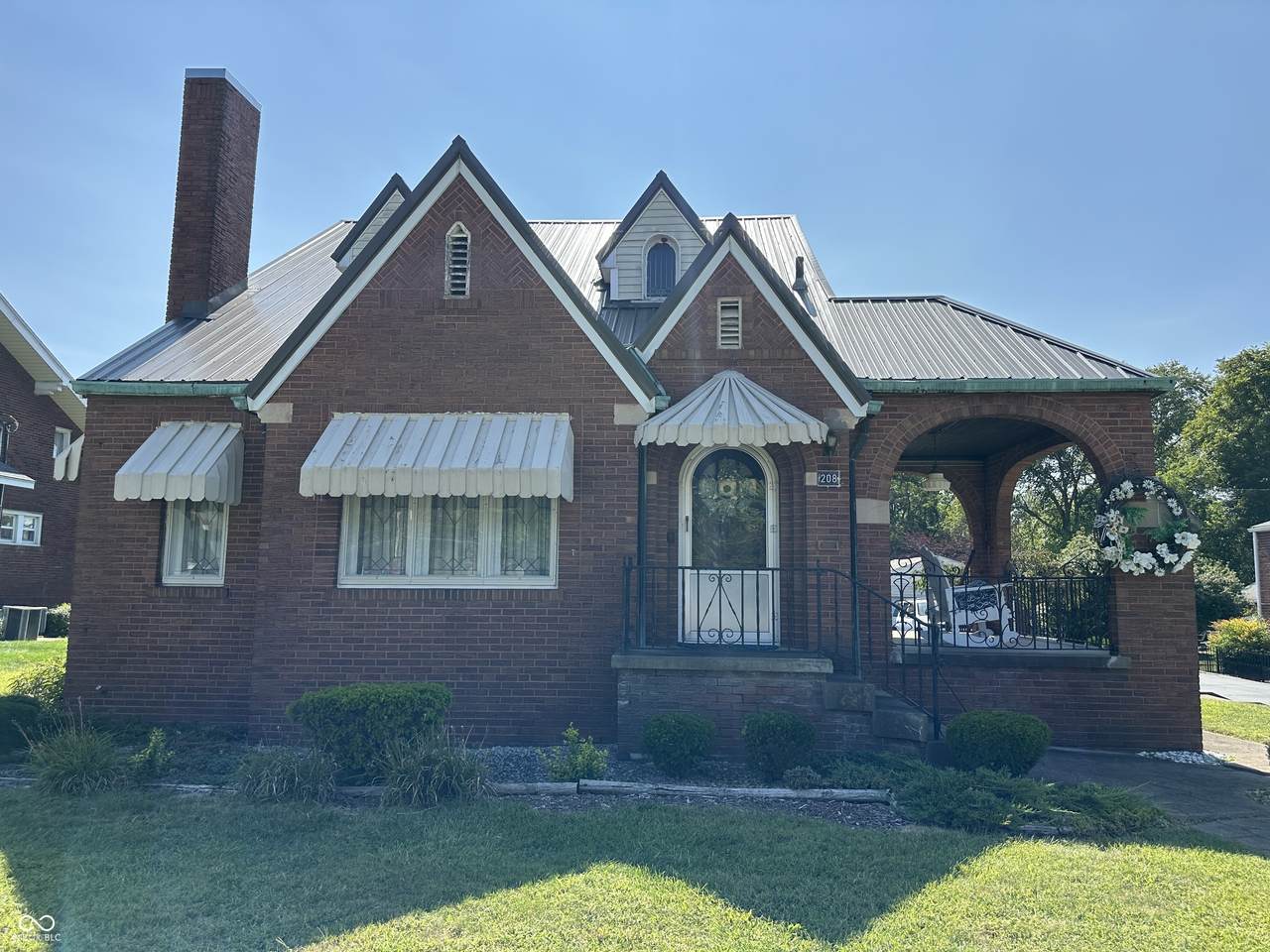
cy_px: 476
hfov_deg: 71.6
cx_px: 635
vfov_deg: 56.8
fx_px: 881
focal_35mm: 24
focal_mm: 6.86
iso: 80
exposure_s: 1/3597
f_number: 1.78
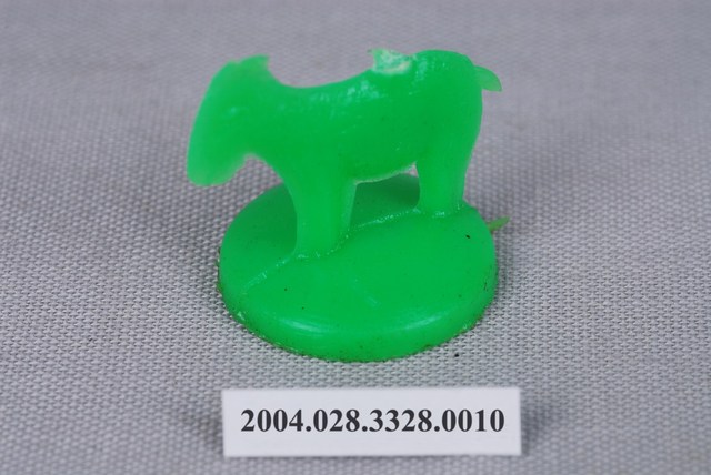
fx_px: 1779
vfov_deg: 15.2
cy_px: 238
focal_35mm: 90
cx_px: 356
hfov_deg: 22.6
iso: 100
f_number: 25
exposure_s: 1/125
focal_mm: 60
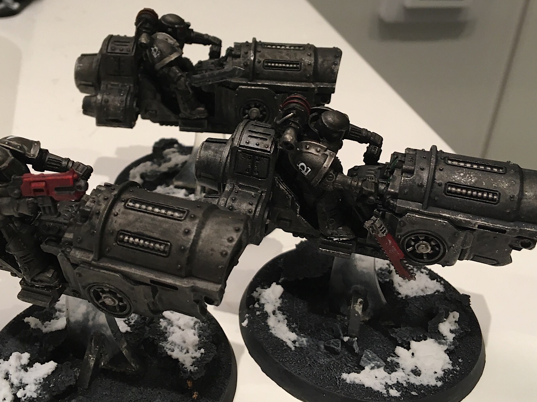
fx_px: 543
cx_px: 230
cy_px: 222
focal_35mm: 35
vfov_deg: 40.6
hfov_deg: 52.5
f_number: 2.2
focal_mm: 4.15
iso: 80
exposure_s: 1/33
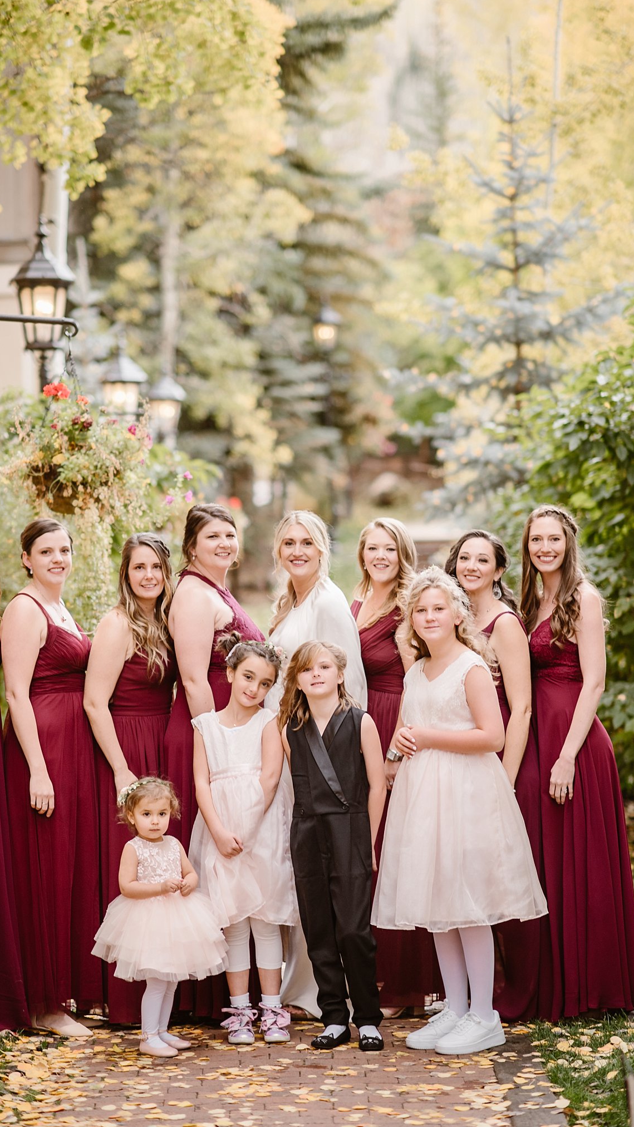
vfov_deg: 23.7
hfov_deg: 13.4
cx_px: 286
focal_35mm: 90
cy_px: 567
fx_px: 2690
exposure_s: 1/400
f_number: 1.8
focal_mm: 85
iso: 200
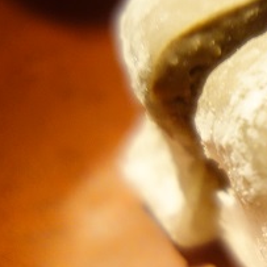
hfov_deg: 20.7
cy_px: 103
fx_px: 637
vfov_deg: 23.6
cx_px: 381
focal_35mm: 73
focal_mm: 10.4
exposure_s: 1/8
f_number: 1.8
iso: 800
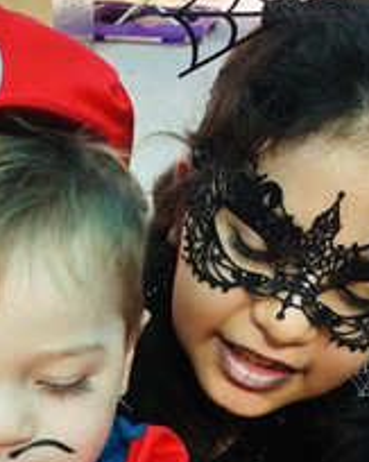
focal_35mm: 67
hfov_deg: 22.4
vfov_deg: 27.3
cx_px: 58
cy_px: 412
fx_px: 915
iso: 20
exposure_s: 1/254
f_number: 1.8
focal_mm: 4
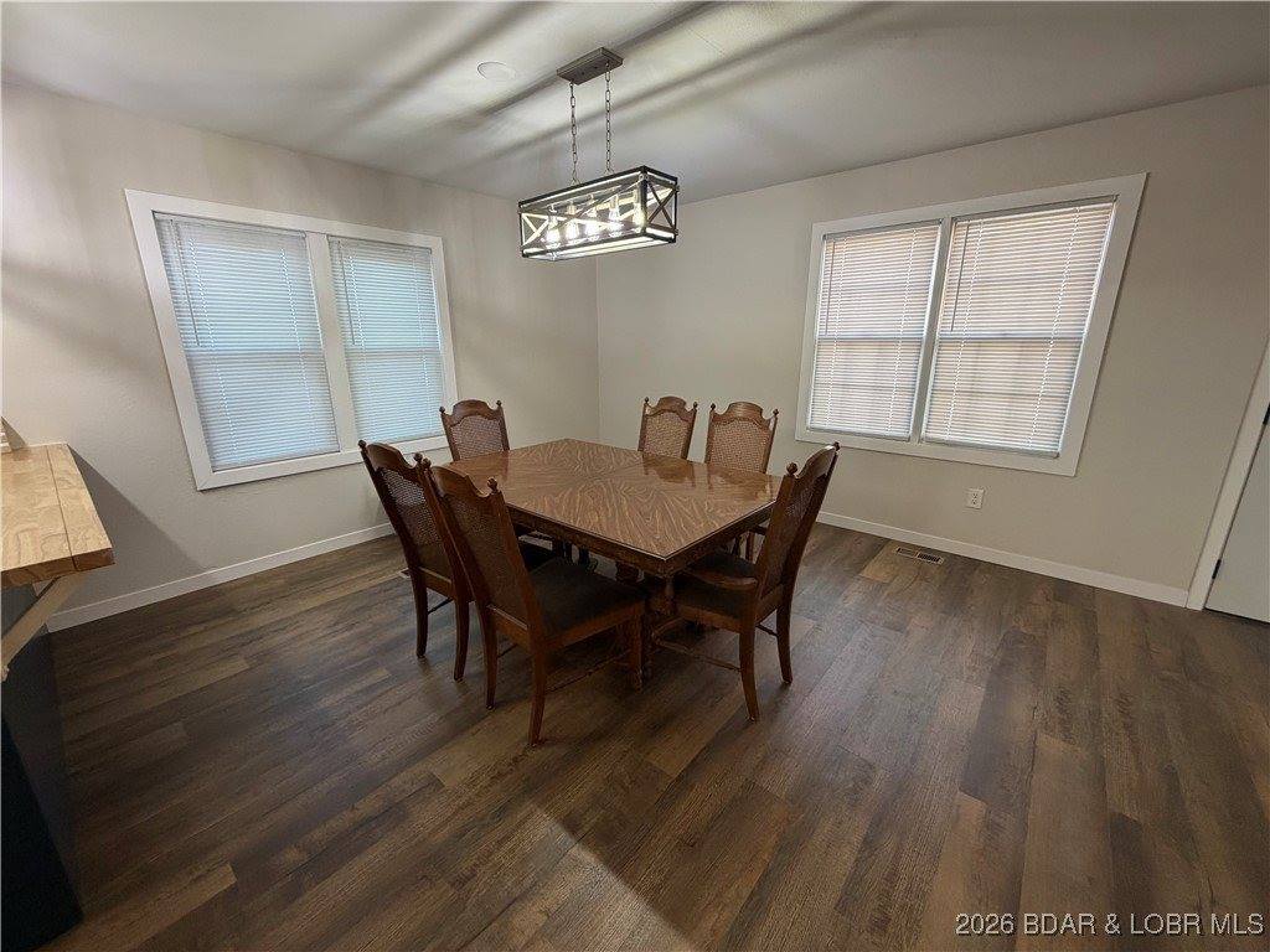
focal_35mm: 14
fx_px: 514
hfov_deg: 102.1
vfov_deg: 85.7
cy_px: 476
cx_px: 635
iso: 320
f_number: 2.2
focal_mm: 2.22
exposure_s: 1/120
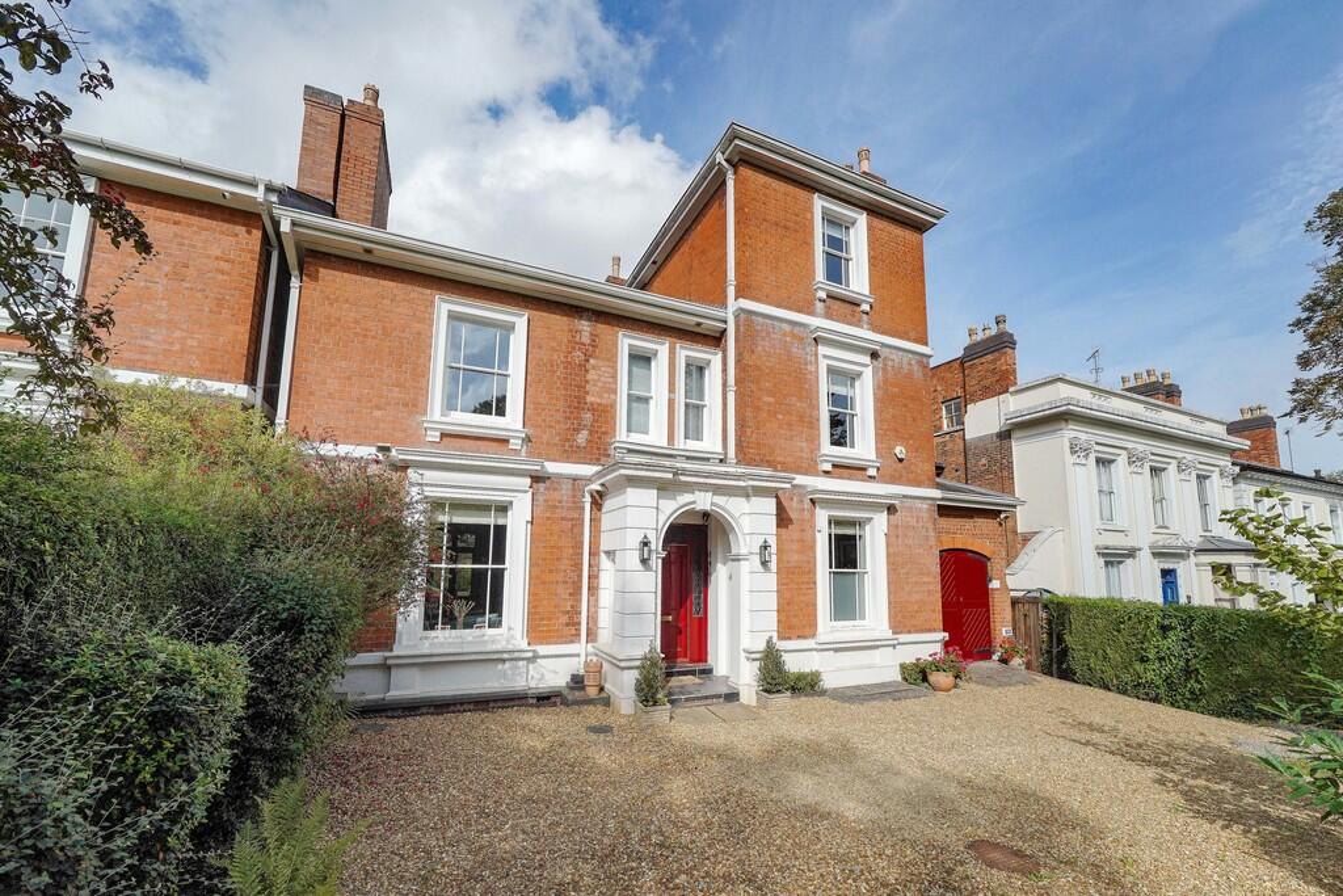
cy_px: 448
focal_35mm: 12
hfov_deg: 112.6
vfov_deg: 90.0
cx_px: 672
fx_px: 448
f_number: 8
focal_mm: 12
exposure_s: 1/2000
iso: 500
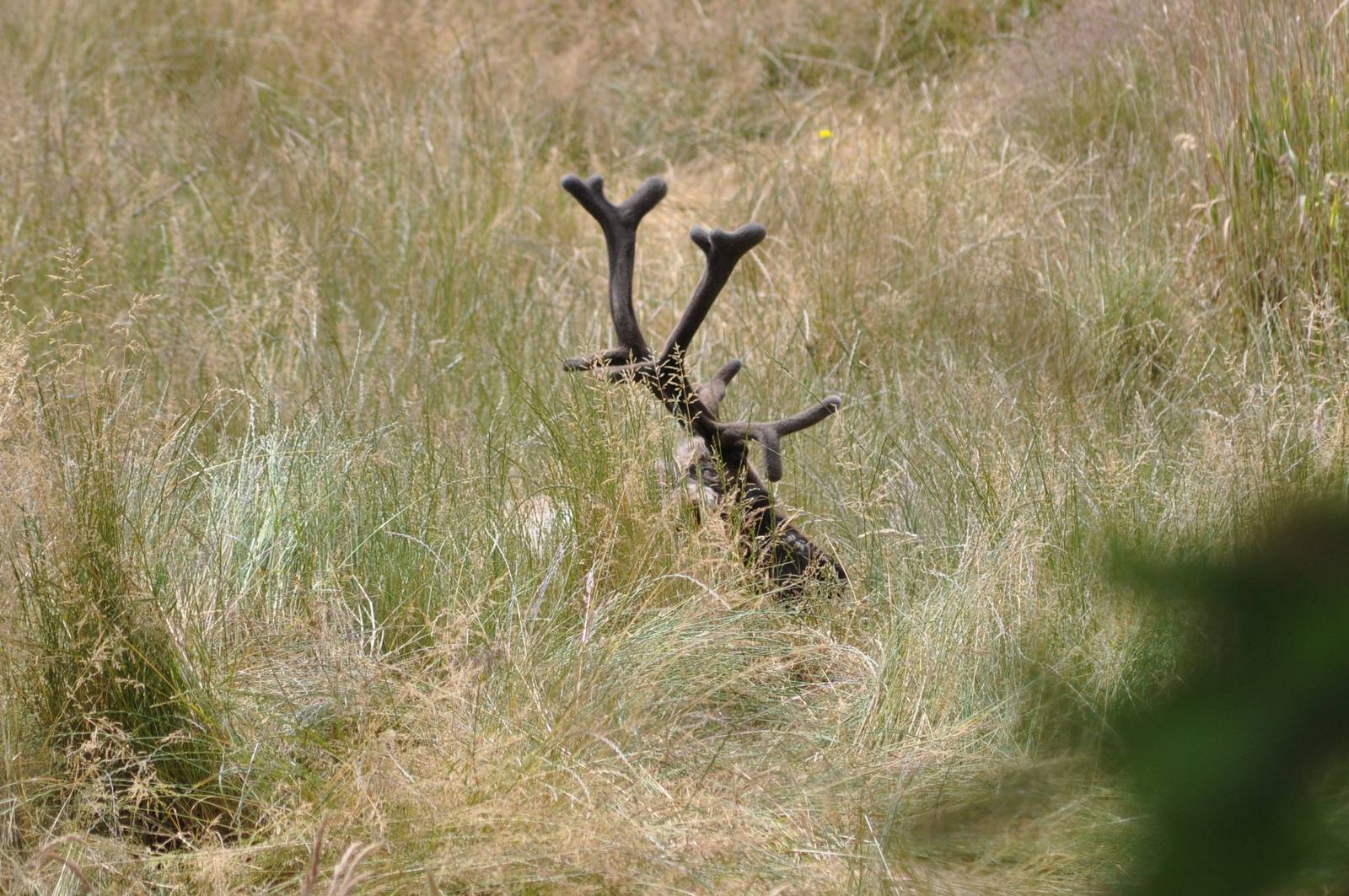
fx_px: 12352
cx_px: 674
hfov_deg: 6.3
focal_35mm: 330
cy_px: 448
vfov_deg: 4.2
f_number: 5
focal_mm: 220
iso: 400
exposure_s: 1/1250
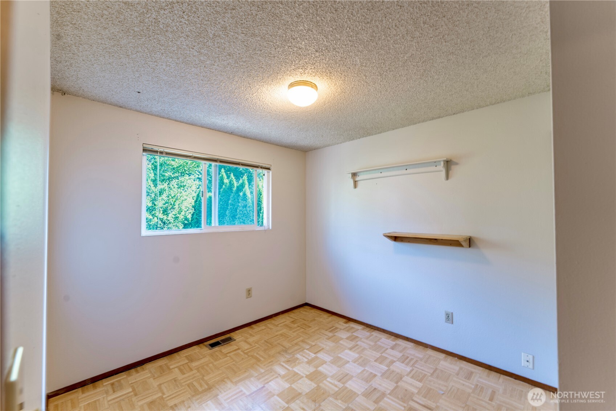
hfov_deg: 104.3
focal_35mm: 14
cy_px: 206
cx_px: 308
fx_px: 240
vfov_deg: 81.2
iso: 100
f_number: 8
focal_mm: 14
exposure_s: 1/13
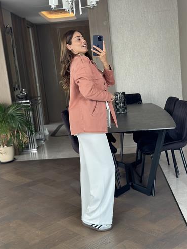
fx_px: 353
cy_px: 122
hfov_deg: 29.7
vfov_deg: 38.9
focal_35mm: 49
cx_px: 92
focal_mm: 6.86
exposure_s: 1/81
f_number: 1.78
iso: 125
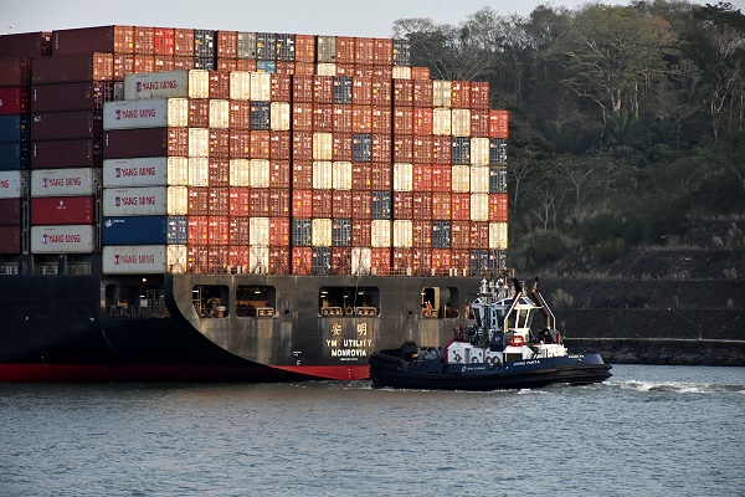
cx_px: 372
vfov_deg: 6.5
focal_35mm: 210
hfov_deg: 9.8
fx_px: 4345
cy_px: 248
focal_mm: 140
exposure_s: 1/800
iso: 800
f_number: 8
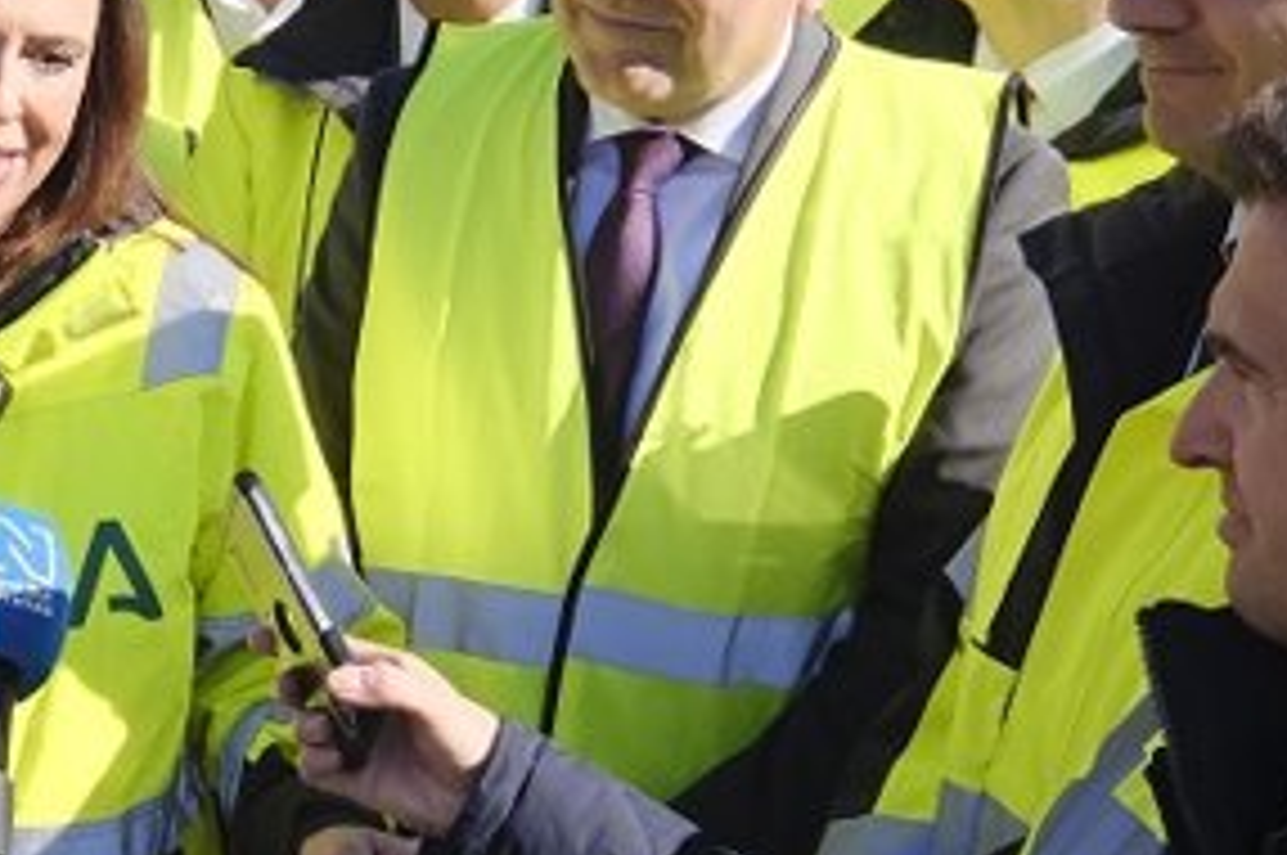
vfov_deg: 15.7
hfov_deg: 22.0
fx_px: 3107
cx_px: -158
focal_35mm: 87
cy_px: 464
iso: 2000
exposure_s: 1/1000
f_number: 11
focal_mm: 24
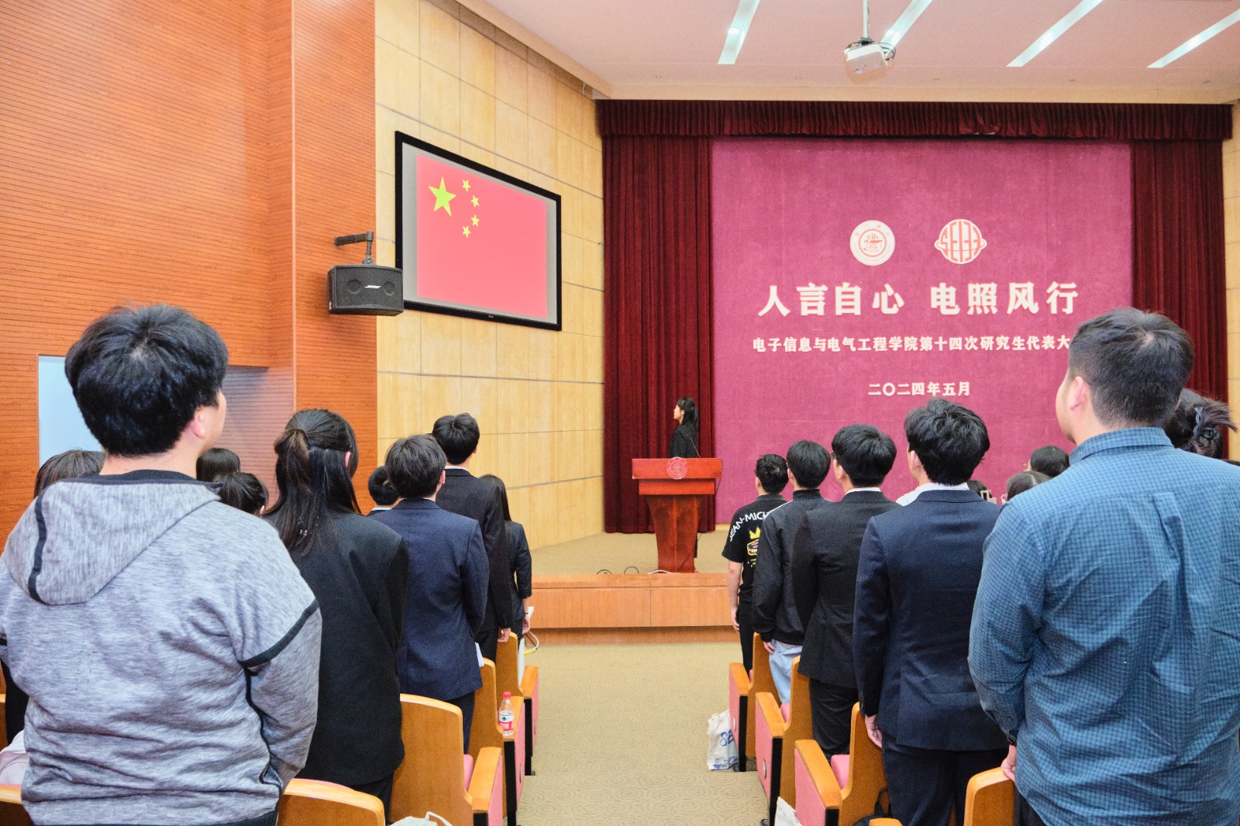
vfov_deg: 53.1
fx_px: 826
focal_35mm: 24
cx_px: 620
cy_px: 413
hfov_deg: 73.8
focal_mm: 16
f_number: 3.2
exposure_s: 1/125
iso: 3200
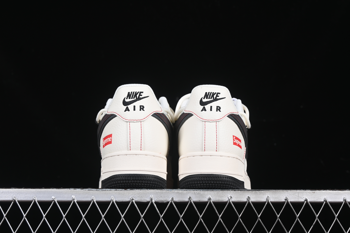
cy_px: 116
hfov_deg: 27.0
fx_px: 729
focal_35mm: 75
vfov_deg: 18.2
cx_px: 175
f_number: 8
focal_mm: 50
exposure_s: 1/80
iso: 160
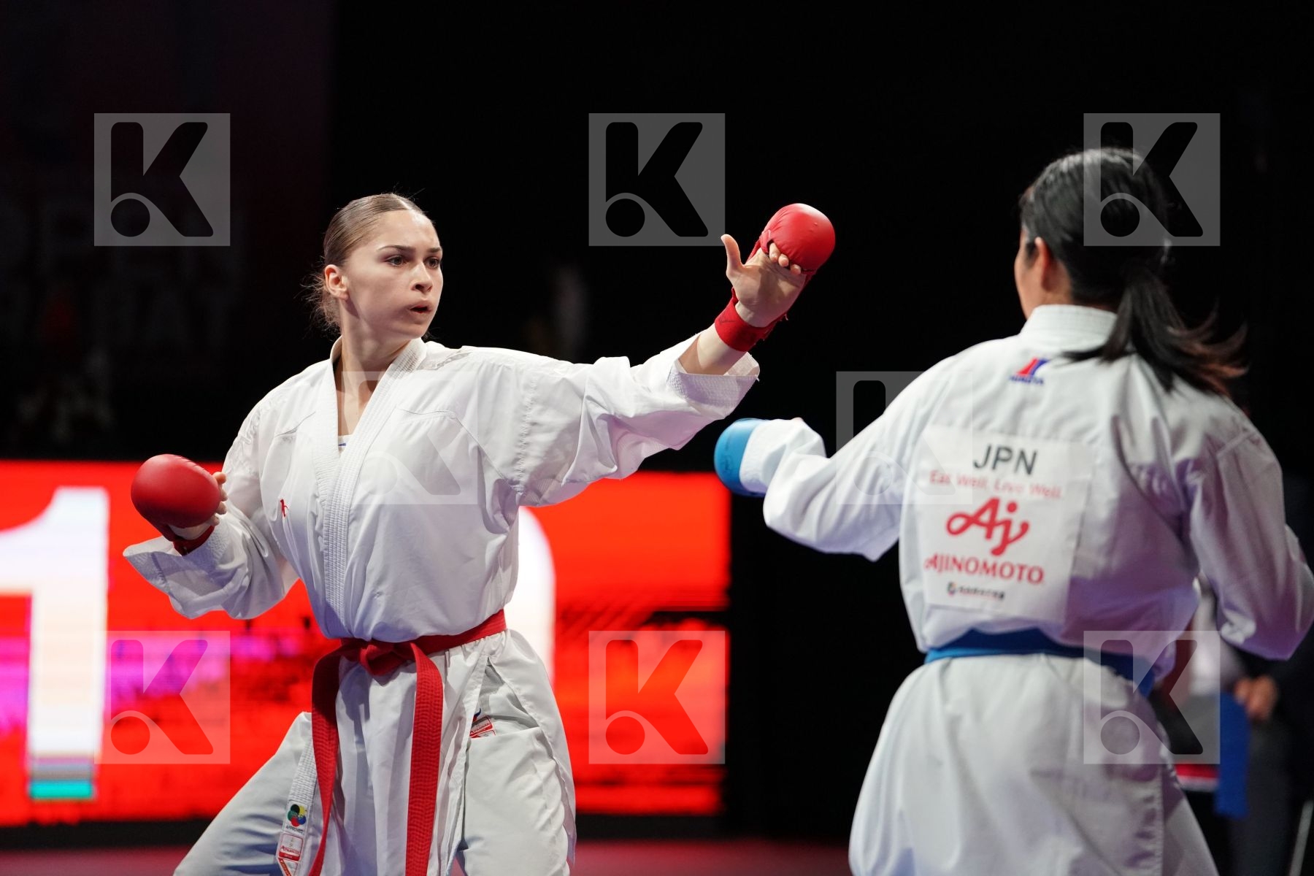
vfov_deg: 7.3
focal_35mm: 189
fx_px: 6898
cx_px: 657
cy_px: 438
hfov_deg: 10.9
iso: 4000
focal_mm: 189
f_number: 2.8
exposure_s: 1/1000
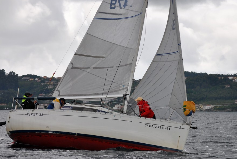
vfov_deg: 8.8
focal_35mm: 157
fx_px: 1035
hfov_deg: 13.1
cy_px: 85
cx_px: 125
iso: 100
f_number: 5.6
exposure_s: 1/500
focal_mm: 90
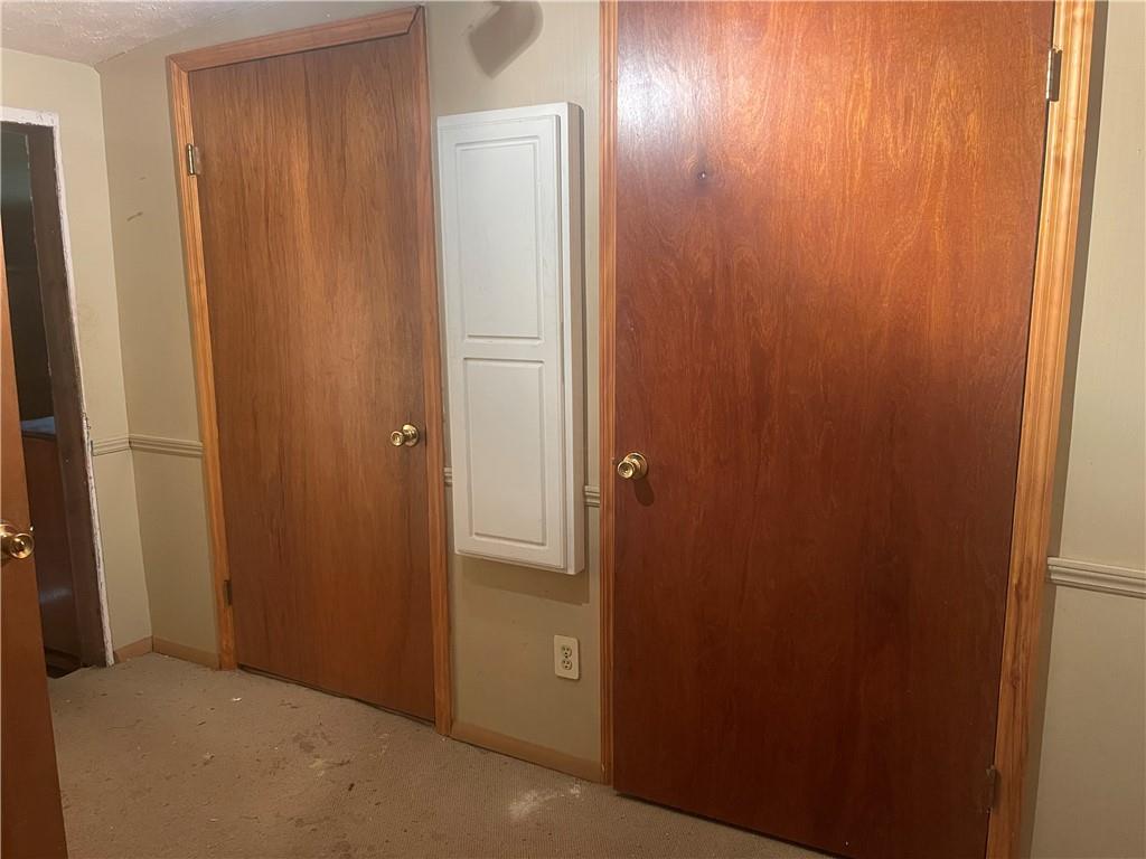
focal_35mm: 25
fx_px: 828
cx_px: 573
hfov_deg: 69.4
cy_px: 430
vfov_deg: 54.9
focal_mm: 5.1
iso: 500
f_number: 1.6
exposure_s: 1/40
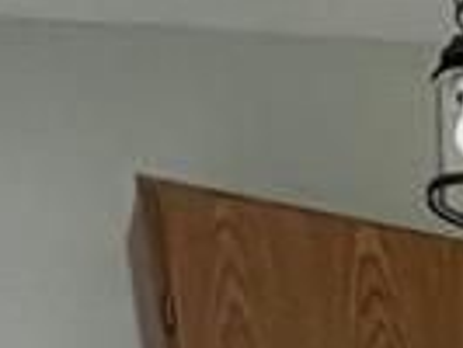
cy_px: 1047
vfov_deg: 10.5
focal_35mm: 100
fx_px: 1339
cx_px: 1191
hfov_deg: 13.1
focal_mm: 1.57
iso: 320
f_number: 1.8
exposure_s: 1/60
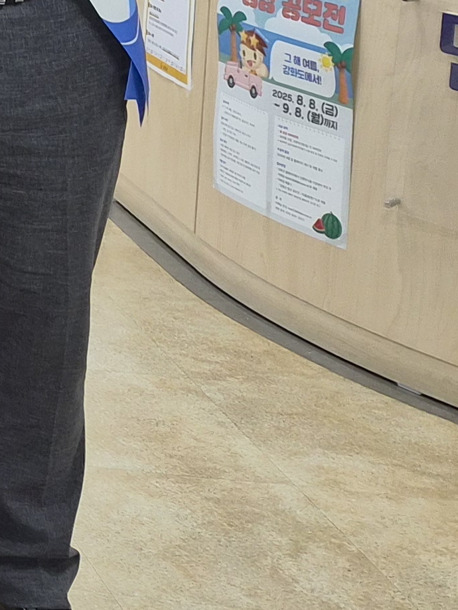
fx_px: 1764
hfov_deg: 10.8
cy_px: -205
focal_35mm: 100
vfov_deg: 18.2
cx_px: -847
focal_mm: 5.4
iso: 80
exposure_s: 1/120
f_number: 1.8
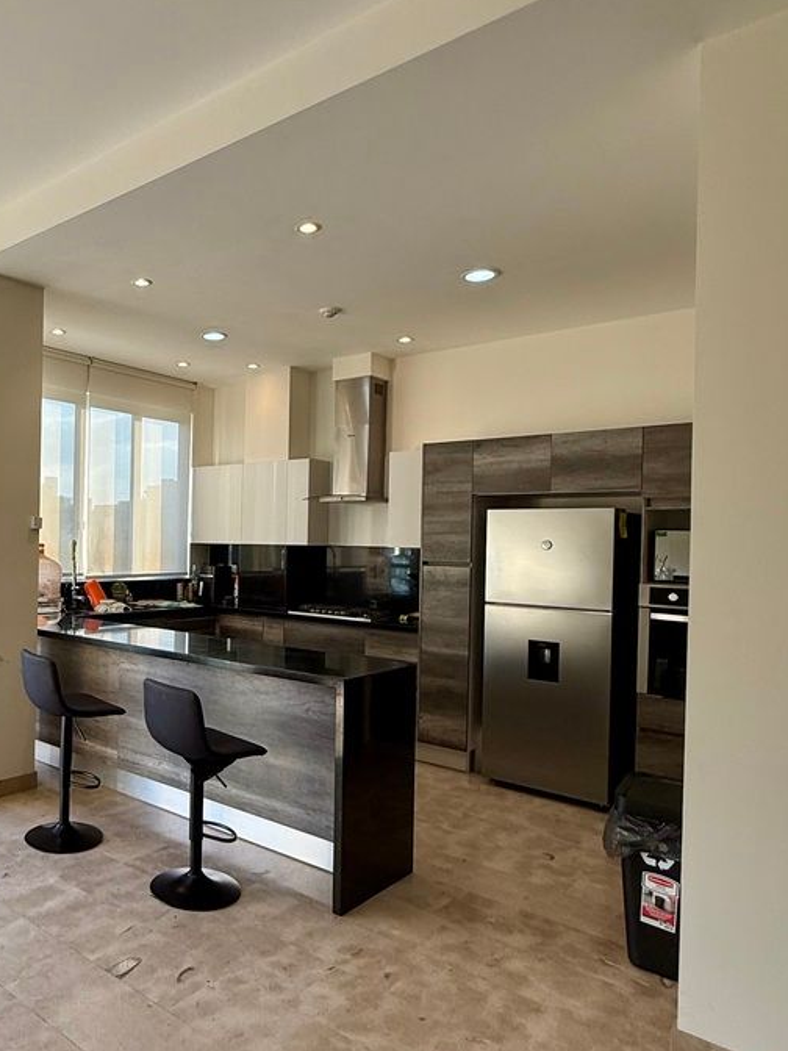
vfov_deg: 69.3
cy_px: 552
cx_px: 158
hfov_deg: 51.5
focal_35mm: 25
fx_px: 759
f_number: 2.2
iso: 50
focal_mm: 2.22
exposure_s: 1/120
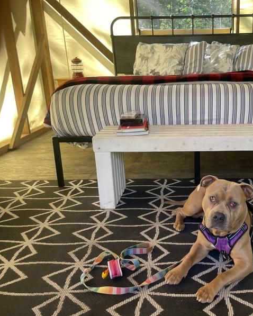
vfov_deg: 52.8
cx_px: 193
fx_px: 318
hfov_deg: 41.9
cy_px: 158
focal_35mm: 34
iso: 125
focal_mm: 4.2
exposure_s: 1/121
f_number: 1.6
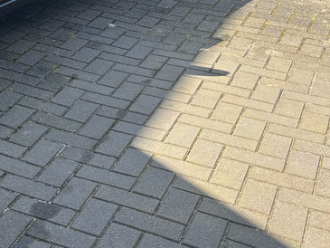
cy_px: -27
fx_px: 725
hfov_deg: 23.0
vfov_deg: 18.6
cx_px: -92
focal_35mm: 76
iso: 50
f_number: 1.6
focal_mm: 5.96
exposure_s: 1/473
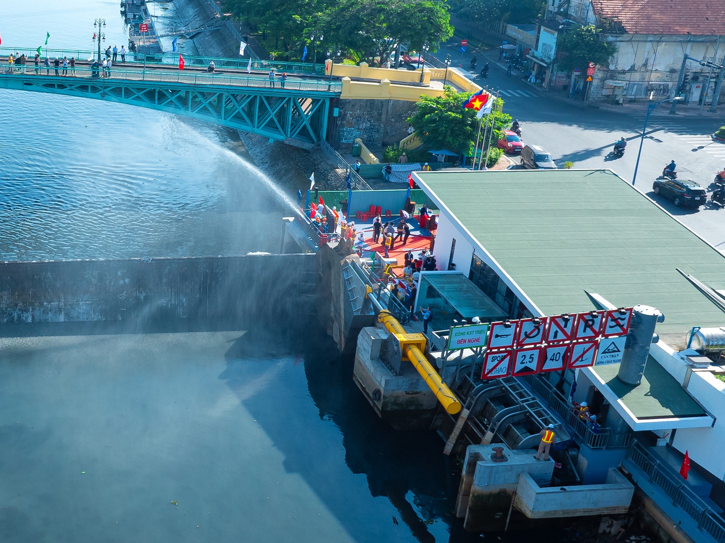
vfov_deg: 32.1
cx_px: 46
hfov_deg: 38.6
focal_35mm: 45
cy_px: 266
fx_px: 942
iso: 200
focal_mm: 12.29
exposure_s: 1/400
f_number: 6.3
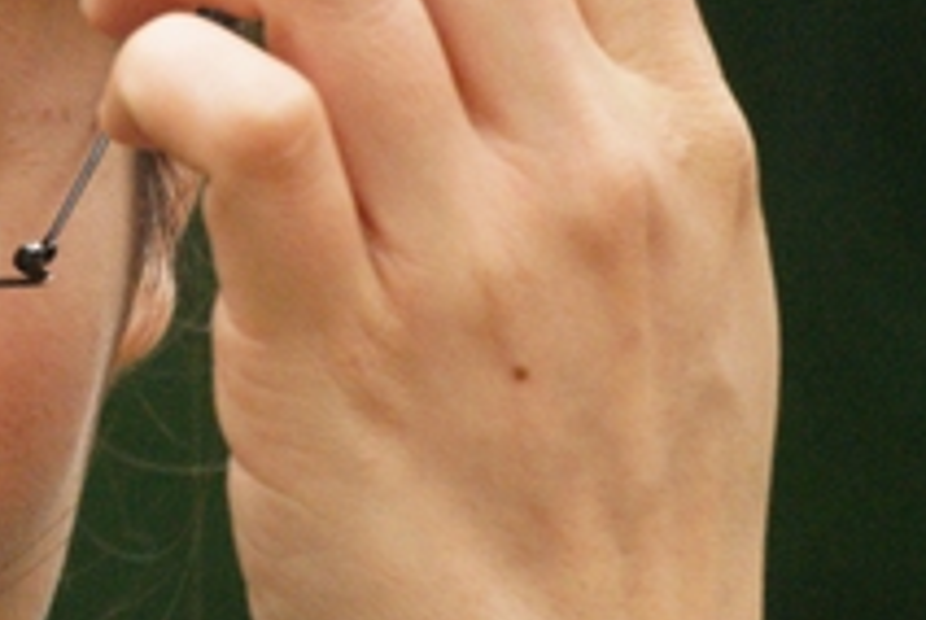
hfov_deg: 0.8
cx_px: -371
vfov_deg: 0.6
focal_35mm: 2479
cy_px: 480
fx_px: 63853
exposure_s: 1/500
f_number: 8
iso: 400
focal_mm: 500
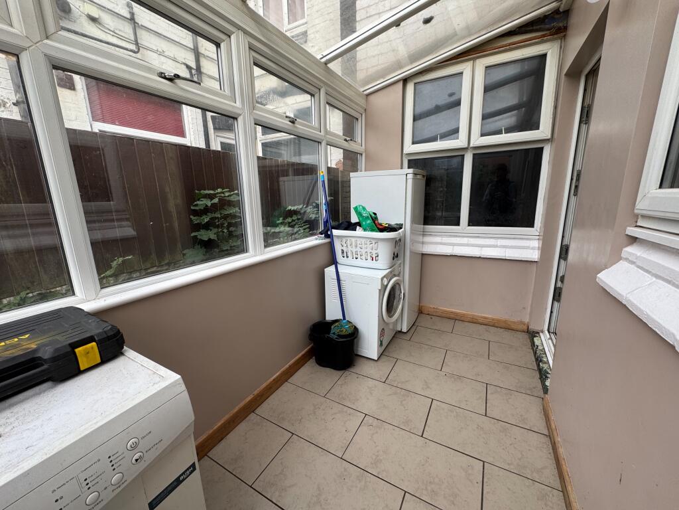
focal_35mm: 14
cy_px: 255
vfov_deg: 85.7
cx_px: 340
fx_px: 275
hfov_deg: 102.1
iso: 40
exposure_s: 1/254
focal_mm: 2.22
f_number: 2.2
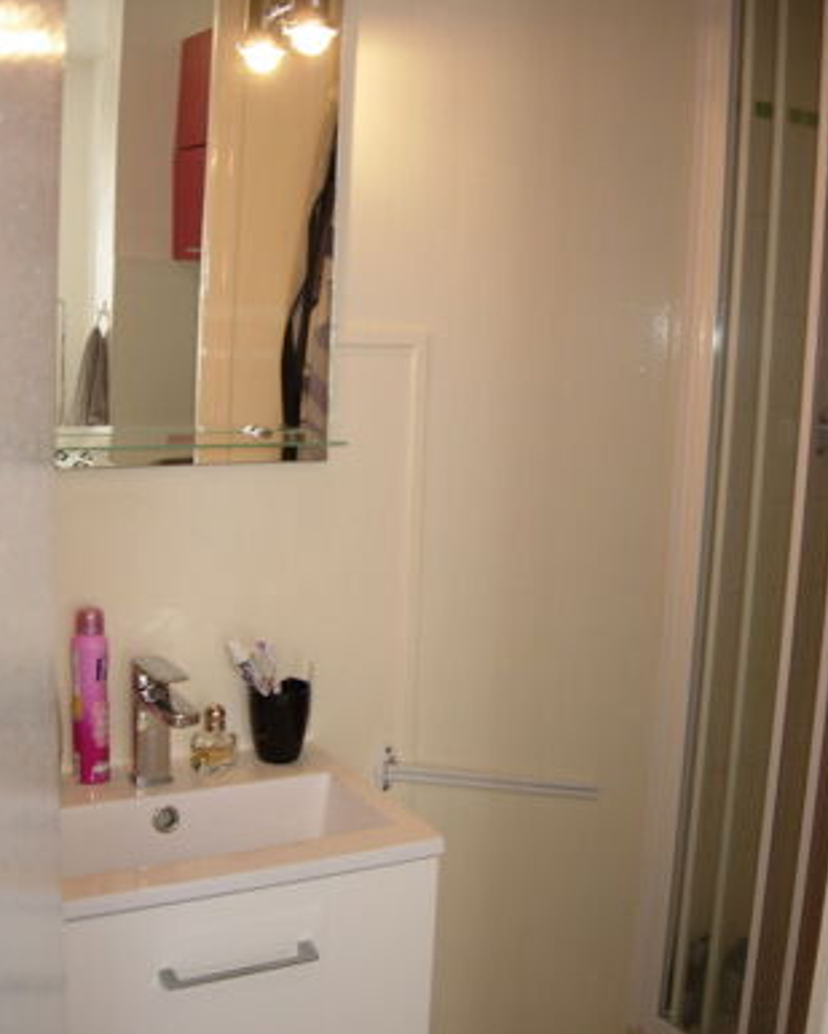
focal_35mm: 41
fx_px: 1255
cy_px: 545
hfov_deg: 36.5
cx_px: 405
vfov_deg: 44.8
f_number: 2.8
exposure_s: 1/52.2
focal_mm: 7.8
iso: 79
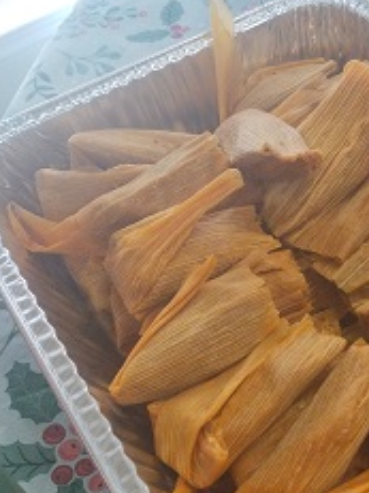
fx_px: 740
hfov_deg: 26.4
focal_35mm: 52
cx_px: 378
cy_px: 280
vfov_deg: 36.8
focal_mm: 4.71
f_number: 1.7
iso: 119
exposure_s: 1/60
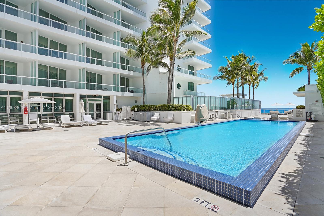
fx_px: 144
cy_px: 108
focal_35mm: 16
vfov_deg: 73.7
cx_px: 162
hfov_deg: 96.7
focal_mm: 16
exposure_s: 1/500
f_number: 5
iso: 100
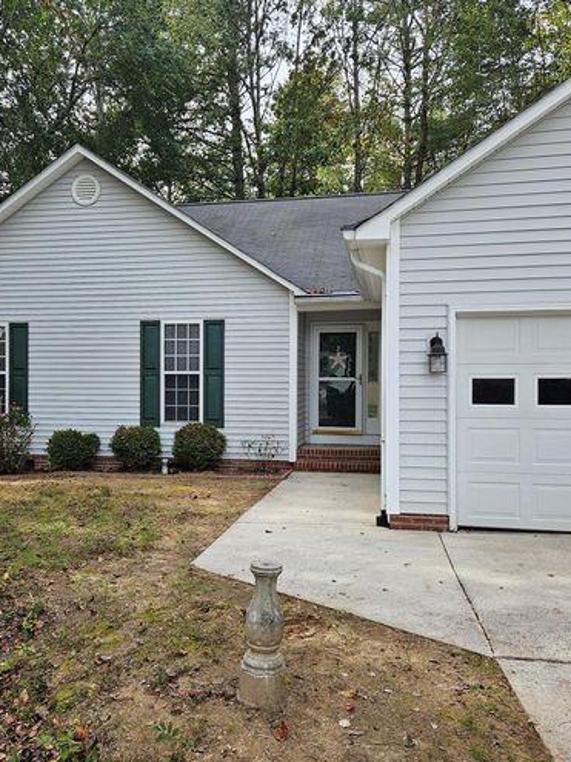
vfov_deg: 58.3
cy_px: 406
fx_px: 682
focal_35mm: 31
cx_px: 240
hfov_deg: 45.3
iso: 25
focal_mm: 5.4
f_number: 1.8
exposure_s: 1/283
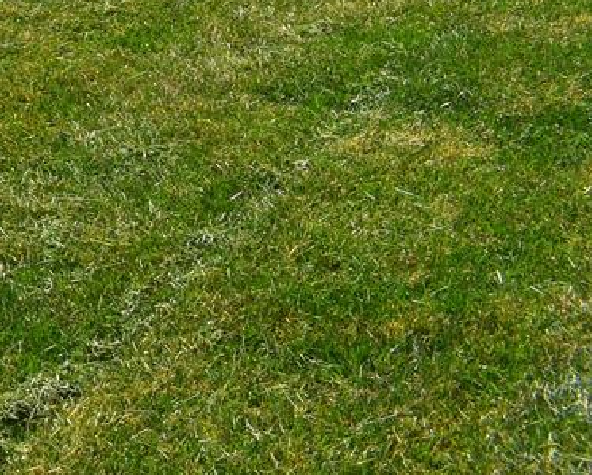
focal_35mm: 139
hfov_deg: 11.1
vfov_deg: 10.4
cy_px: -398
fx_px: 2437
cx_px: -916
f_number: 11
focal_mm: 18
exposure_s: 1/500
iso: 220
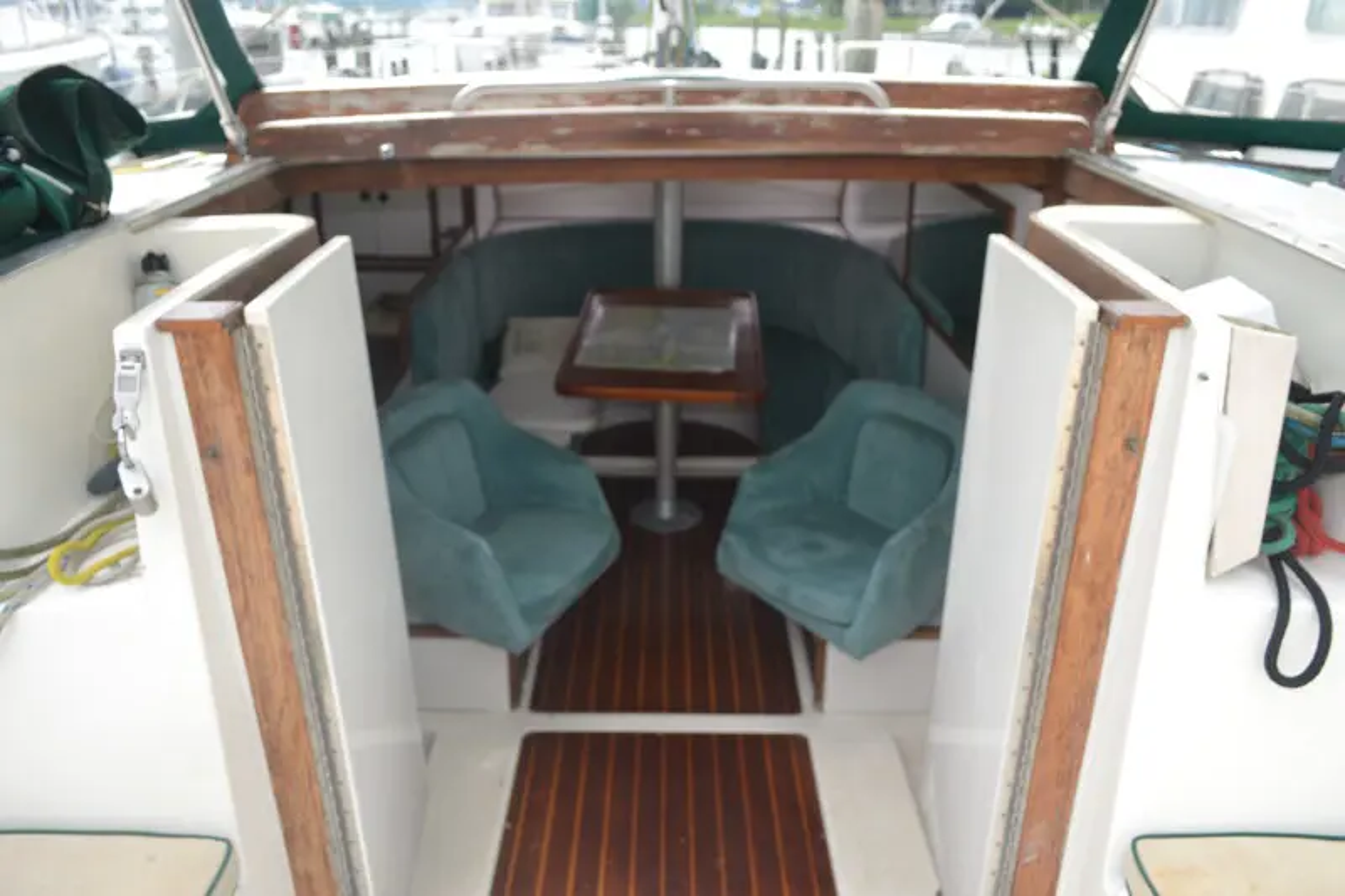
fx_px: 1008
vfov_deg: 47.9
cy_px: 448
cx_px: 672
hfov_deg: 67.4
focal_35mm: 27
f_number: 4.5
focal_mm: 18
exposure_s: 1/200
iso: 100
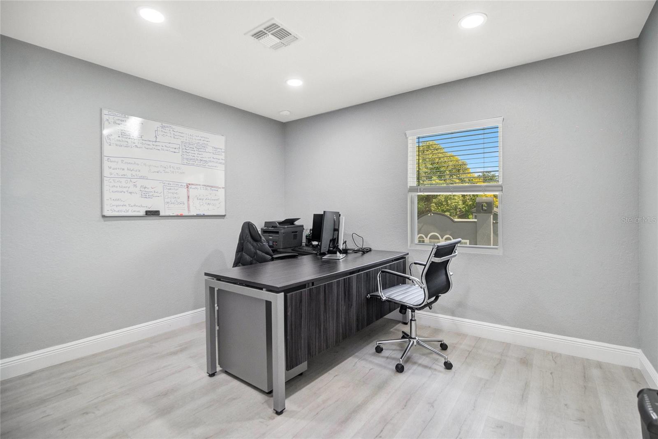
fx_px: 292
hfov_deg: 96.7
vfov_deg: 73.7
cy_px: 220
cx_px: 329
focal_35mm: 16
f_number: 4.5
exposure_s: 1/125
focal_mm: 16
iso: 1250
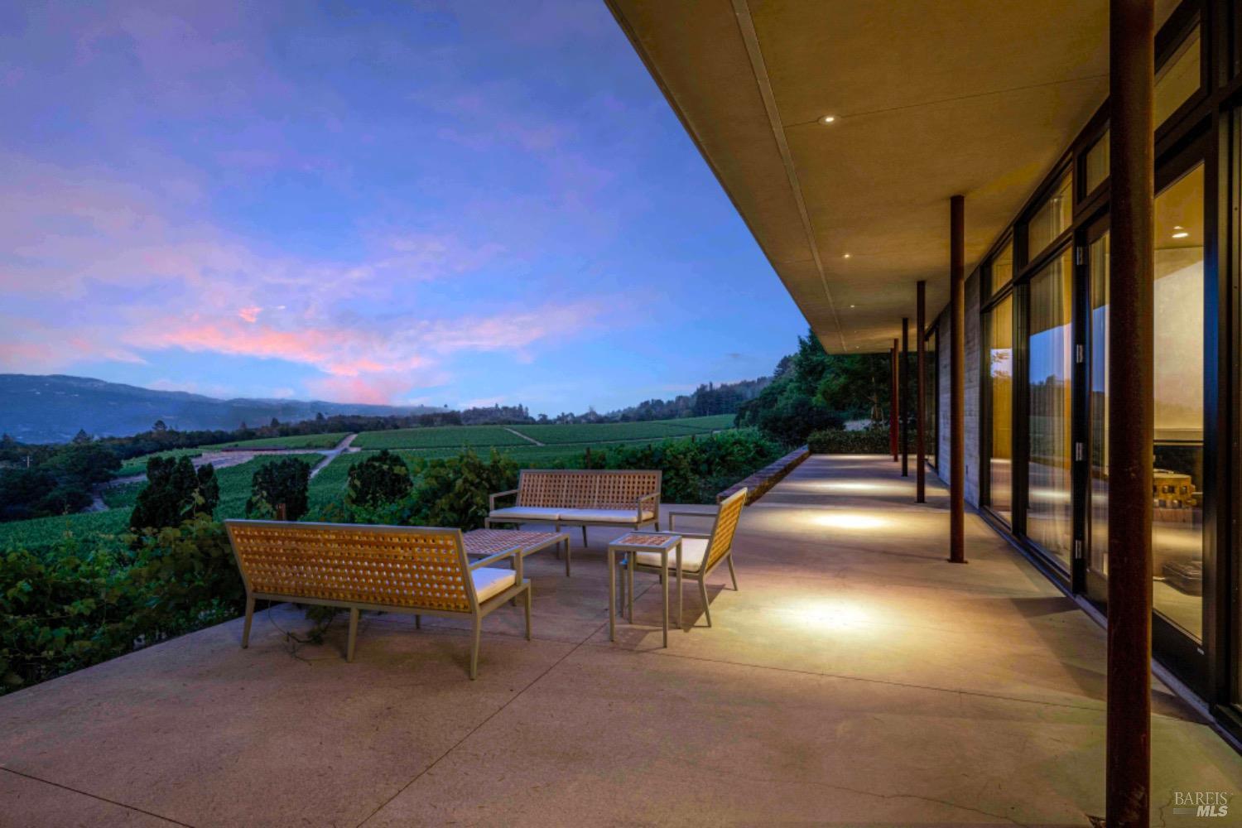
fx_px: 621
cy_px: 414
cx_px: 621
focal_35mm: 18
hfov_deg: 90.0
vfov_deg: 67.4
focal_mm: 18
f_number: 9
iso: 250
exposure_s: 2
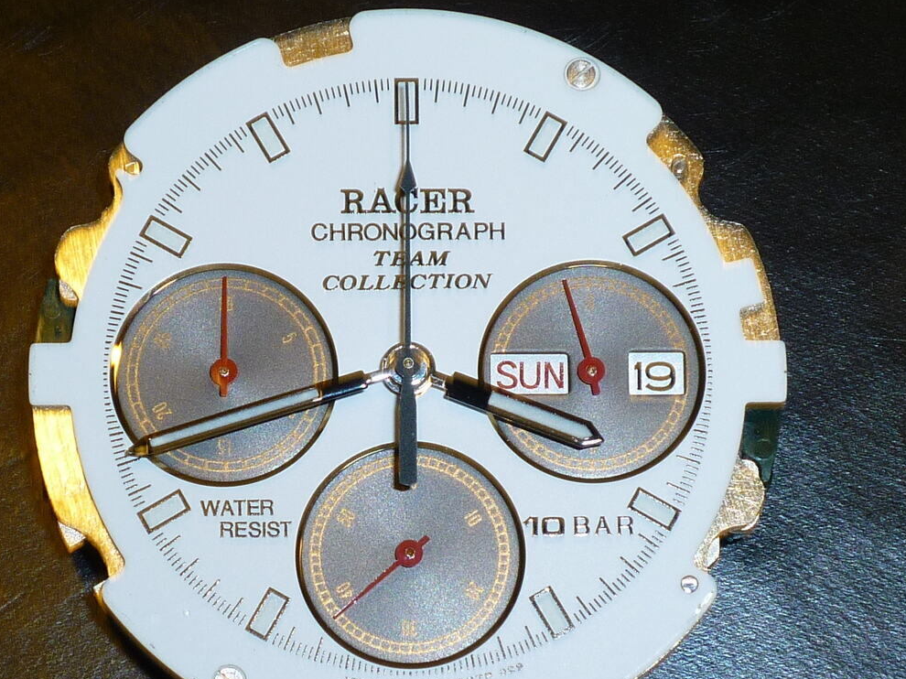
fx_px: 4030
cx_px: 382
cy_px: 364
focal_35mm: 154
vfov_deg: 9.6
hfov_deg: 12.8
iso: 100
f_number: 5.2
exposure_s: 1/40
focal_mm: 11.5
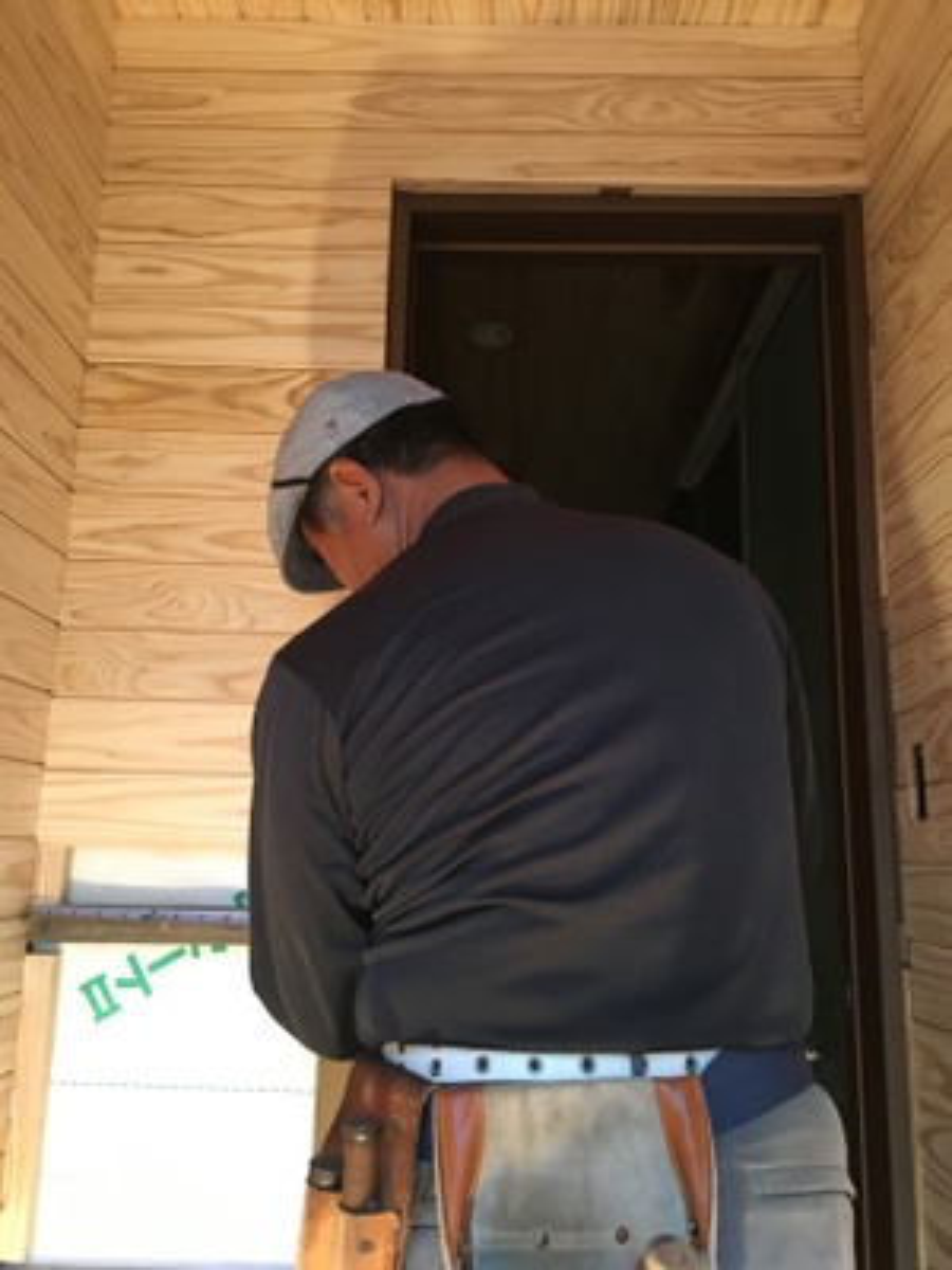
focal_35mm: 29
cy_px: 635
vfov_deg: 61.7
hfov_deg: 48.2
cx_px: 476
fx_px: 1063
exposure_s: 1/30
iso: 160
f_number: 2.2
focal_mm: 4.15
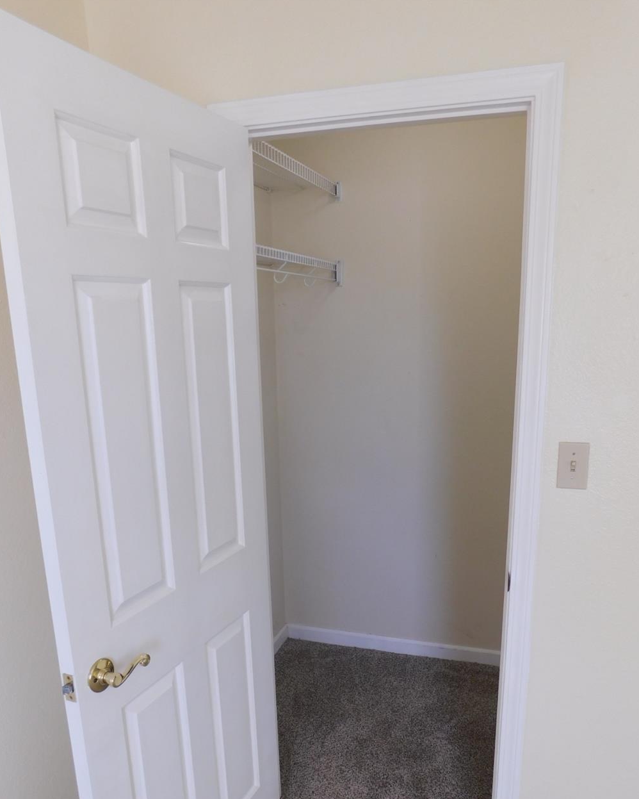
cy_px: 477
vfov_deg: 63.5
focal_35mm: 27
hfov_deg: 53.2
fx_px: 638
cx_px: 336
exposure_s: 1/30
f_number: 3
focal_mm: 4
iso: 125
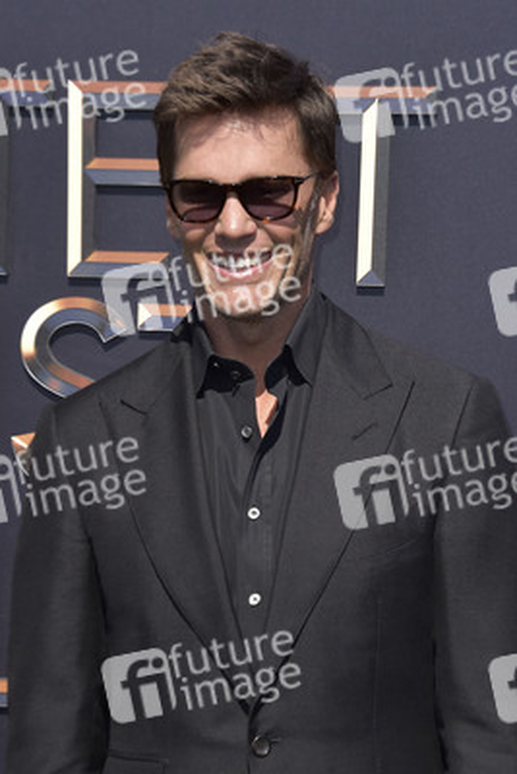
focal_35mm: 100
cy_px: 387
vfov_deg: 20.4
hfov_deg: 13.7
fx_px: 2152
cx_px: 258
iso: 250
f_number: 8
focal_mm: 100
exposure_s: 1/250
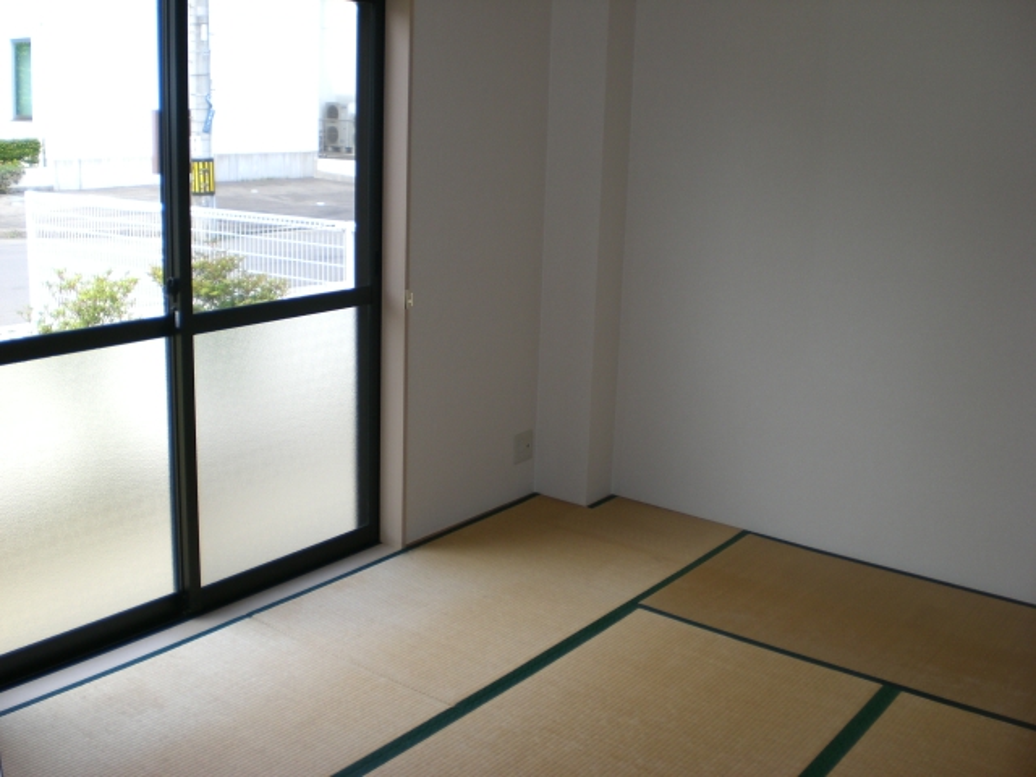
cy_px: 388
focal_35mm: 38
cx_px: 518
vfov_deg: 37.7
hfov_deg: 49.0
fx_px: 1137
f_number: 3.1
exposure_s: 1/160
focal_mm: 6.3
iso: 50
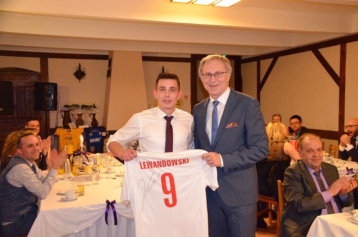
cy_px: 118
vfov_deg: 35.3
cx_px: 179
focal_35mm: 38
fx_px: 372
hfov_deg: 51.4
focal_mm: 25
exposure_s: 1/60
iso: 2800
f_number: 4
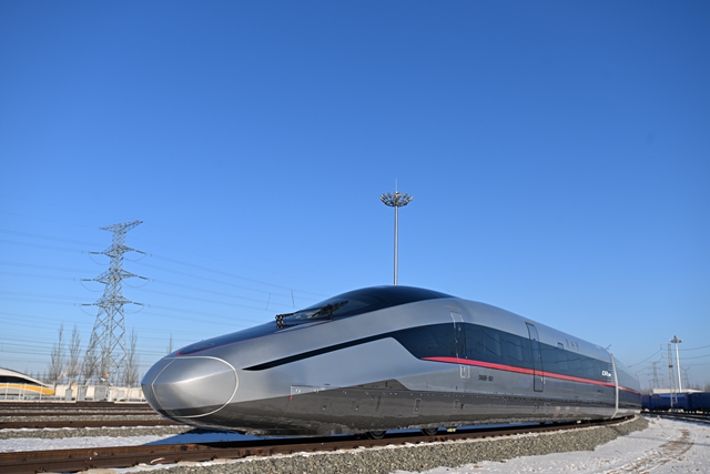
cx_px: 355
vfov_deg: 37.9
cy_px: 237
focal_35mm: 35
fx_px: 690
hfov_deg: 54.4
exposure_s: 1/200
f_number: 6.3
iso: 32
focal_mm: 35
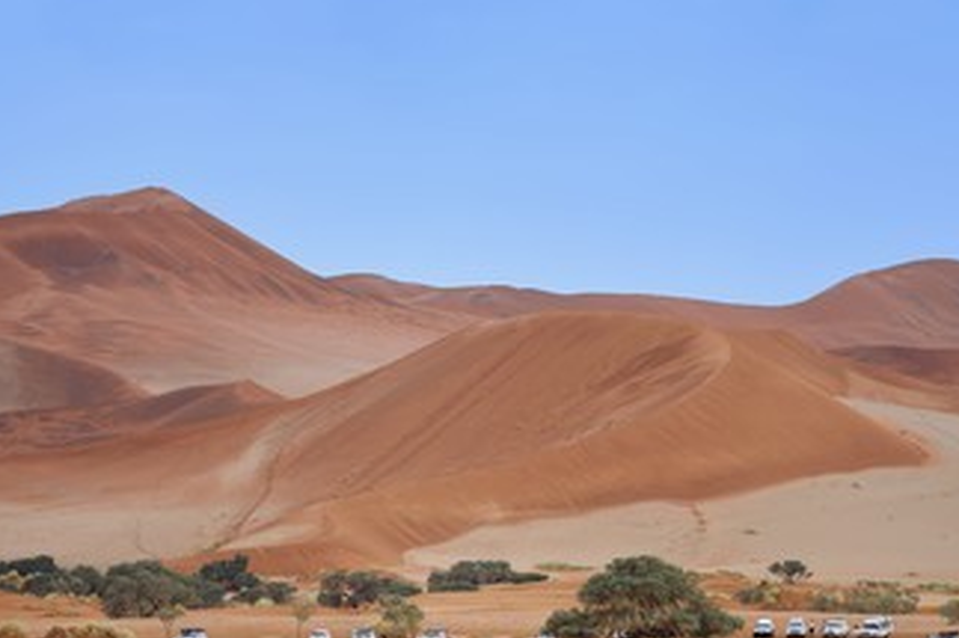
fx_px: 6922
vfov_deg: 5.3
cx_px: 404
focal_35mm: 260
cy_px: 395
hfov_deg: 7.9
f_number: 10
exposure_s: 1/200
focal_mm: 200
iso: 200
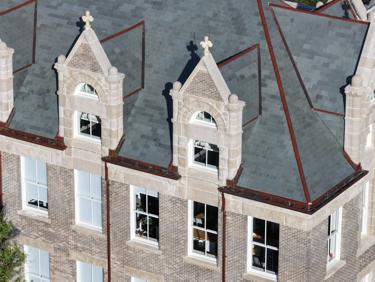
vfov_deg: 8.9
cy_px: 141
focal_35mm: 166
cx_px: 188
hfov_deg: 11.9
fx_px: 1798
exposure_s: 1/800
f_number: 3.4
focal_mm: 30.71
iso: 100
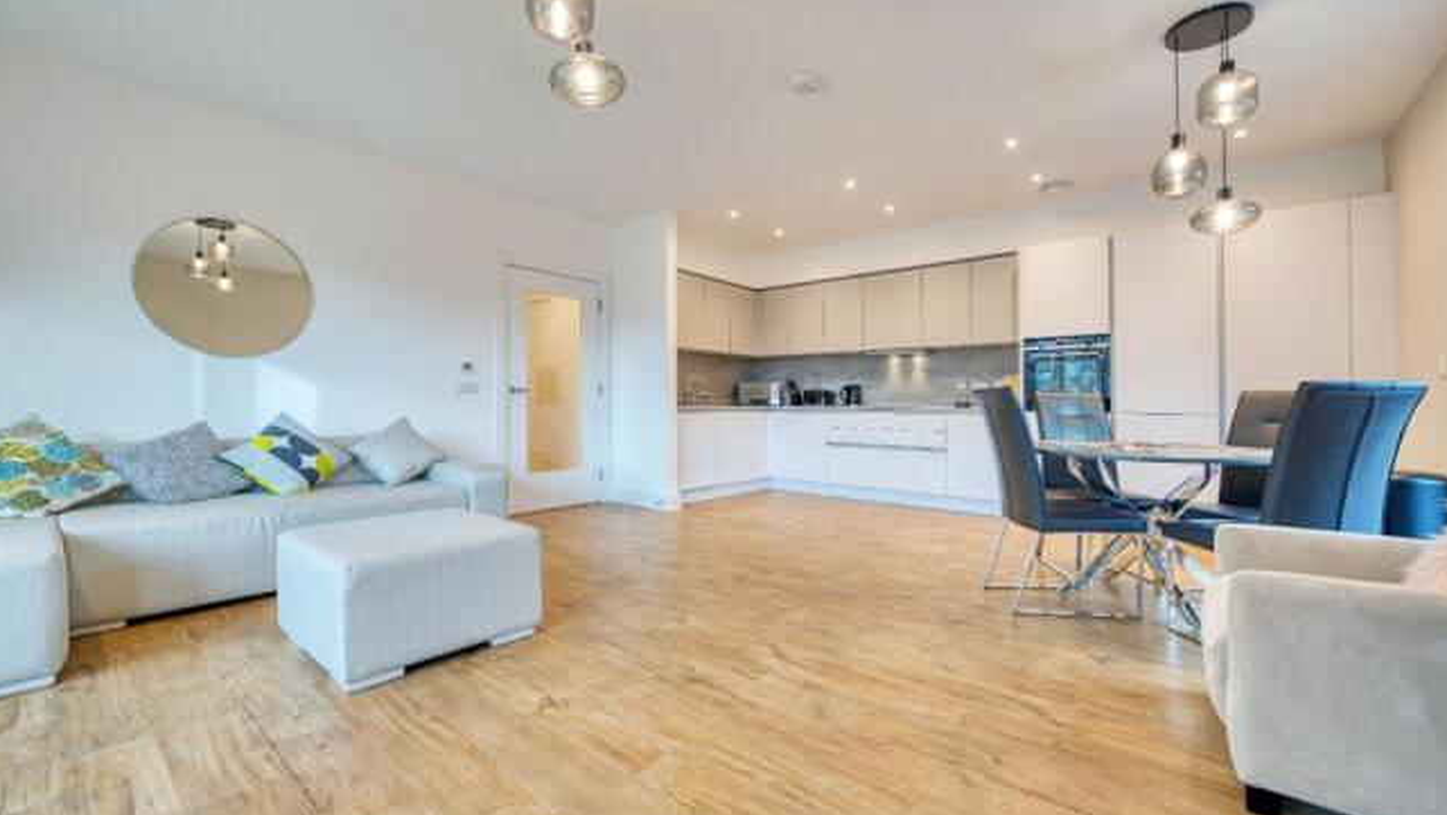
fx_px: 576
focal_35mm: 15
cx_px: 731
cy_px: 396
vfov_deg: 70.6
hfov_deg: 103.0
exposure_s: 1/30
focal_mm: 14
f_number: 2.8
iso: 125
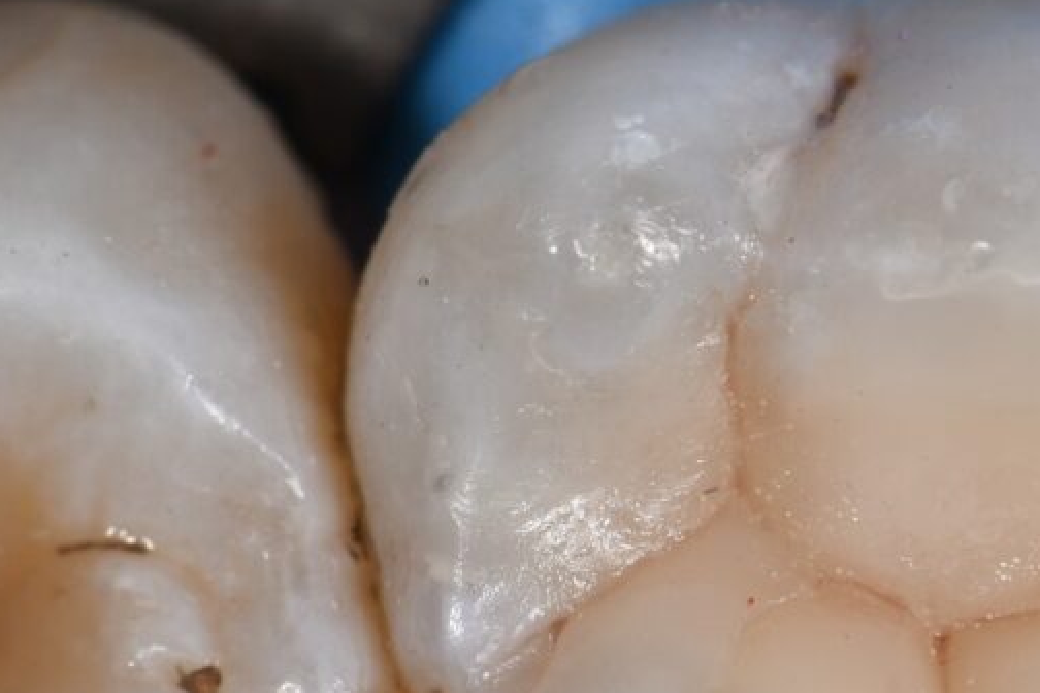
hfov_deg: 6.4
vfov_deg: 4.3
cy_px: 544
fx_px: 9215
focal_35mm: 319
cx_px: 945
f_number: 29
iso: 200
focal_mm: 105
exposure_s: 1/160
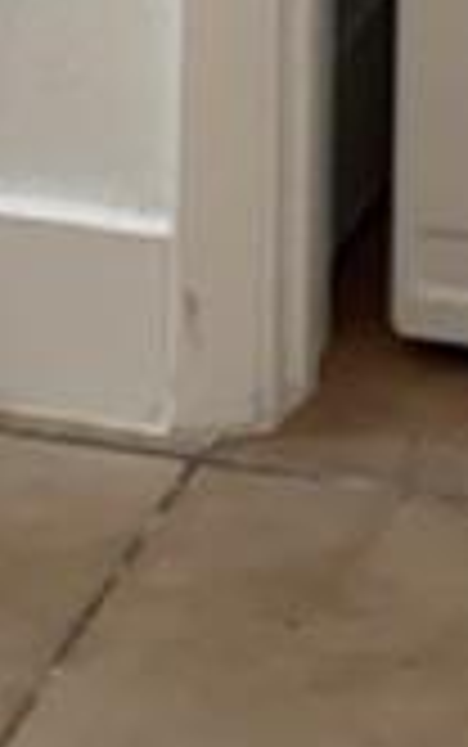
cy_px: -1629
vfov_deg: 8.9
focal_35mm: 184
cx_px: 976
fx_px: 3748
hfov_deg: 6.9
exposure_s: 1/120
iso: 160
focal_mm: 6.76
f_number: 1.78
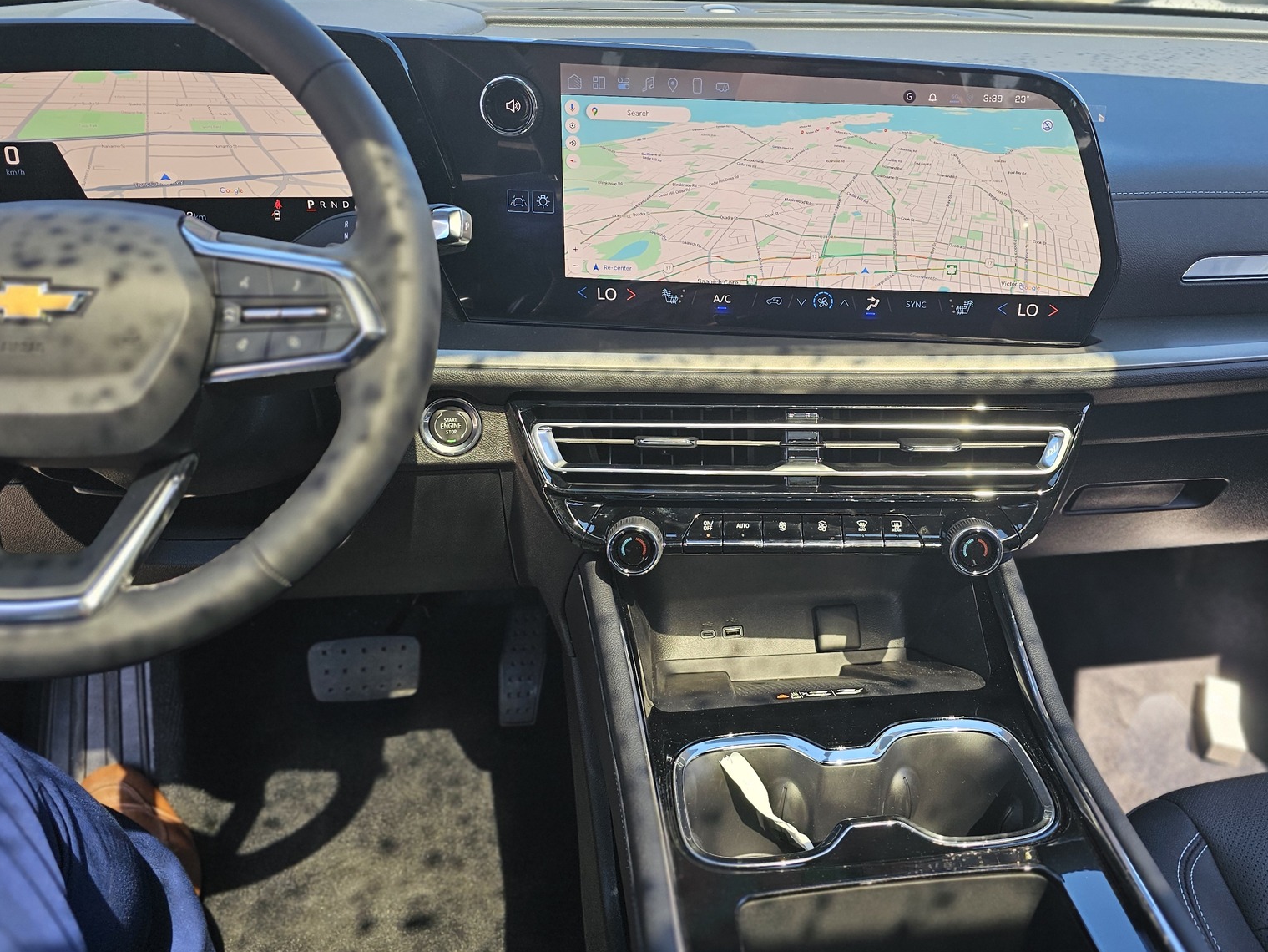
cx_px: 747
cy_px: 416
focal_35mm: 31
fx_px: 1136
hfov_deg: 58.0
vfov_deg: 45.4
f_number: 1.7
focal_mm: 6.3
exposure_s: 1/120
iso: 16
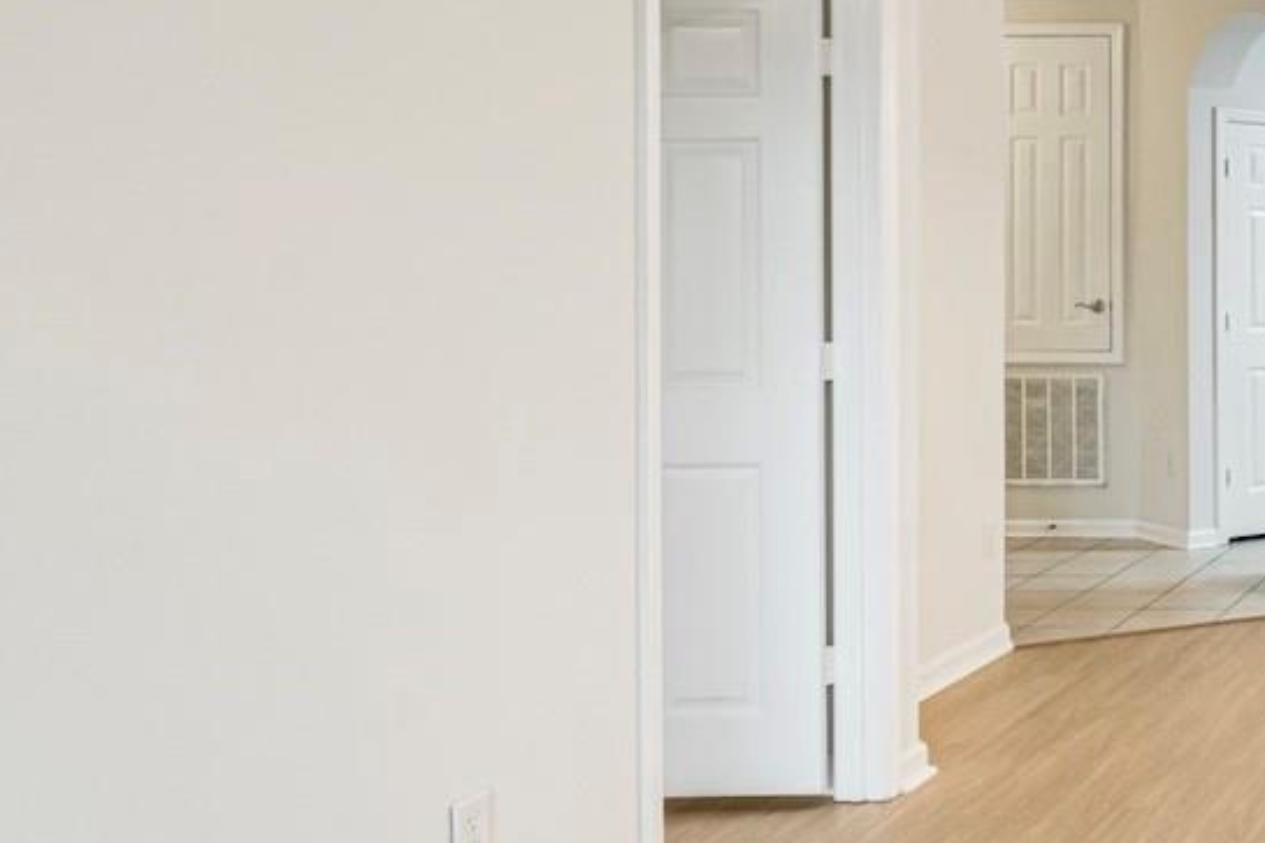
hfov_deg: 33.5
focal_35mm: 44
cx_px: 1613
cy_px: 341
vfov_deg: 30.4
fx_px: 1546
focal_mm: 10
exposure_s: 1/4
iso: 320
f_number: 14
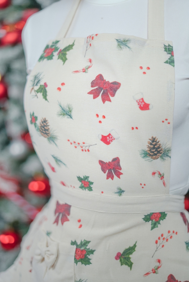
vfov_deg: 39.6
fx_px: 393
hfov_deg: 27.1
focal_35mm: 50
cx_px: 94
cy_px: 141
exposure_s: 1/160
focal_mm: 50
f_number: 1.8
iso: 100
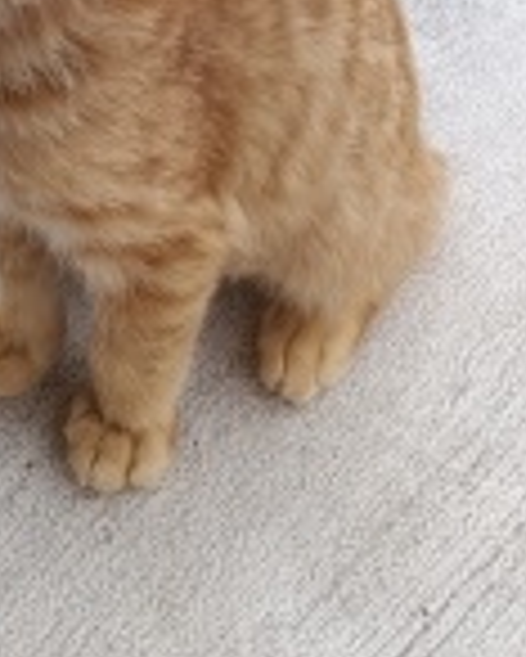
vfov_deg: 20.7
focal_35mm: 77
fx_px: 1497
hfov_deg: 19.4
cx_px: 7
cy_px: -351
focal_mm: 6.14
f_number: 1.6
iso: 80
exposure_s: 1/100
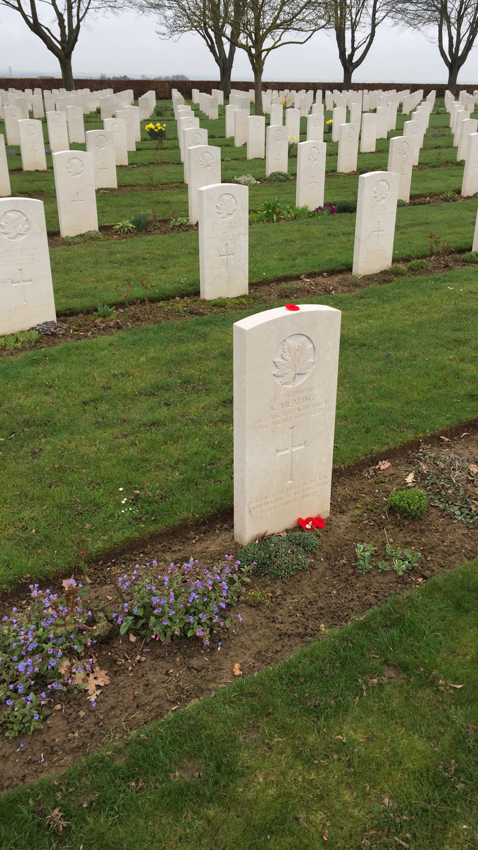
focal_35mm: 32
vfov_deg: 61.0
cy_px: 424
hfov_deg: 36.7
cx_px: 250
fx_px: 721
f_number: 2.2
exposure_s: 1/557
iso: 32
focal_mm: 4.15
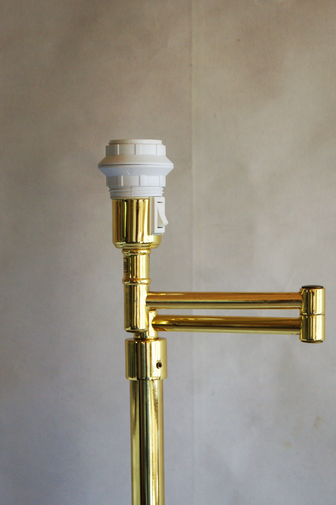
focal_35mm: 85
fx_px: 1191
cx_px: 183
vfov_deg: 23.9
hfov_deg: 16.1
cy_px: 286
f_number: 5.6
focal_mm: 50
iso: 400
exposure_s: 1/50
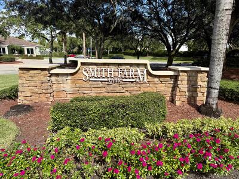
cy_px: 90
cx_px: 120
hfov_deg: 71.6
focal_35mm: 24
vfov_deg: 56.8
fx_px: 166
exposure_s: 1/3953
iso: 80
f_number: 1.78
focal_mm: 6.76
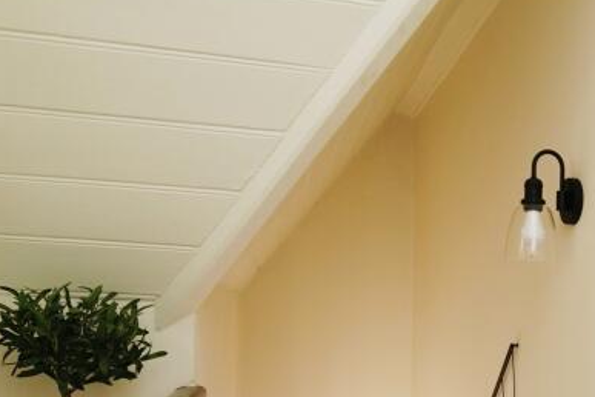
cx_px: 534
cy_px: 505
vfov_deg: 25.9
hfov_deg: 40.4
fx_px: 744
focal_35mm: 45
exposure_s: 1/20
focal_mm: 17
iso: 640
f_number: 8
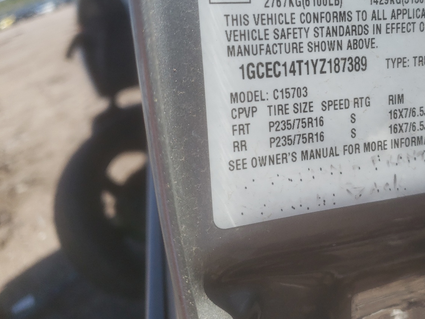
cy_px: 97
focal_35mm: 37
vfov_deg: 38.1
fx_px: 454
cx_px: 299
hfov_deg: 48.9
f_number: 1.5
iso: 50
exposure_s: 1/1667
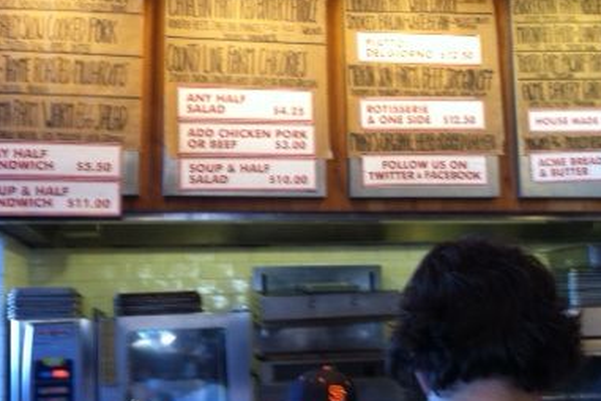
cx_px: 391
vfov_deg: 22.2
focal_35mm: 61
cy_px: 169
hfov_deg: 32.7
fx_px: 1018
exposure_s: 1/15
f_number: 2.8
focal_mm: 3.85
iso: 100
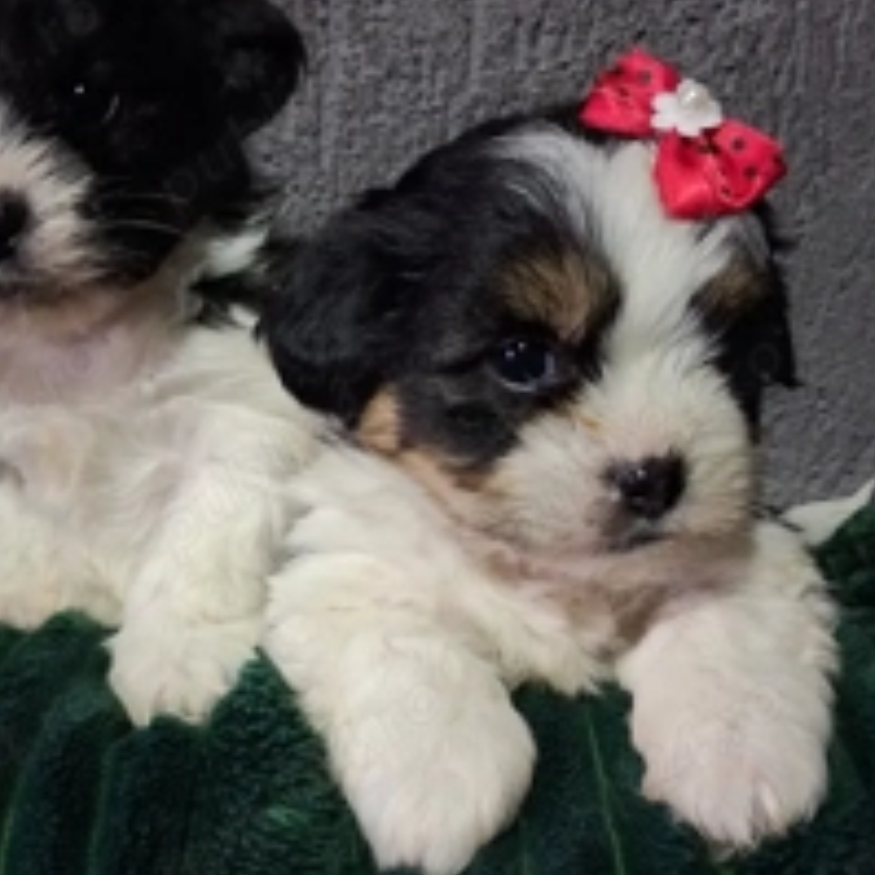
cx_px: 387
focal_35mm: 48
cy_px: 497
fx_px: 1373
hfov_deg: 35.3
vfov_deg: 35.3
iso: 500
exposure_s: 1/24
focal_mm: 4
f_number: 1.8
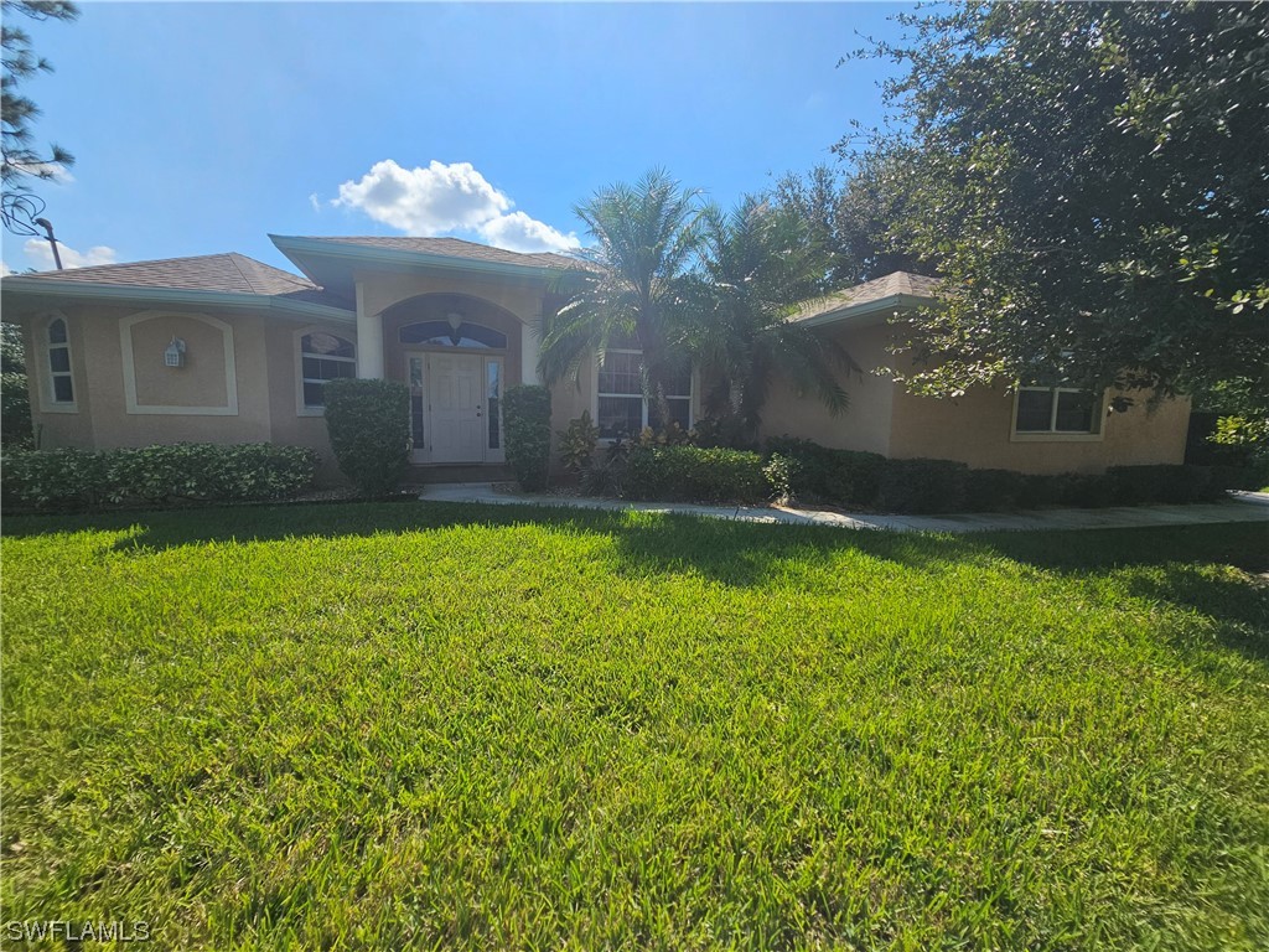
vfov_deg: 89.9
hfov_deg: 106.2
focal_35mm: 13
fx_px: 477
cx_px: 634
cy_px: 476
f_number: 2.2
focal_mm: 2.2
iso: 50
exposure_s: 1/2321
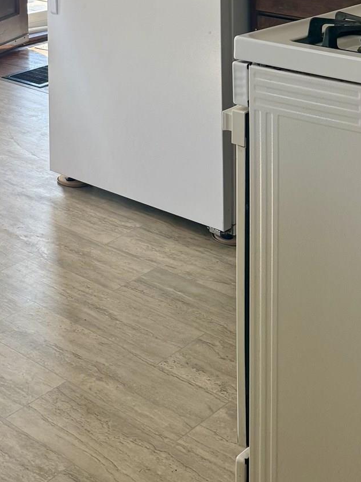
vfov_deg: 25.9
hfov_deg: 21.4
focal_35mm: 66
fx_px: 918
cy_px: -116
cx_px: -2
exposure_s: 1/377
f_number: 1.78
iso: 100
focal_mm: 6.76
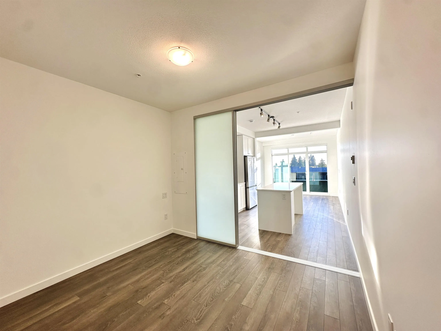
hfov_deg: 102.1
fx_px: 178
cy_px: 166
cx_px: 220
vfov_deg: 85.7
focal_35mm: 14
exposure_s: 1/120
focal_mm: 2.22
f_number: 2.2
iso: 80
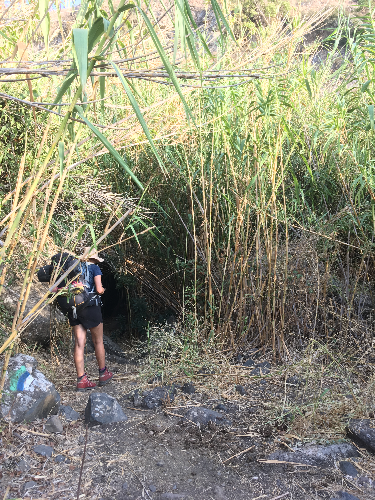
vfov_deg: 61.7
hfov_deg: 48.2
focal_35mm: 29
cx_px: 188
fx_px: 419
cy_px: 250
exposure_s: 1/100
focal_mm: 4.15
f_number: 2.2
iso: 25
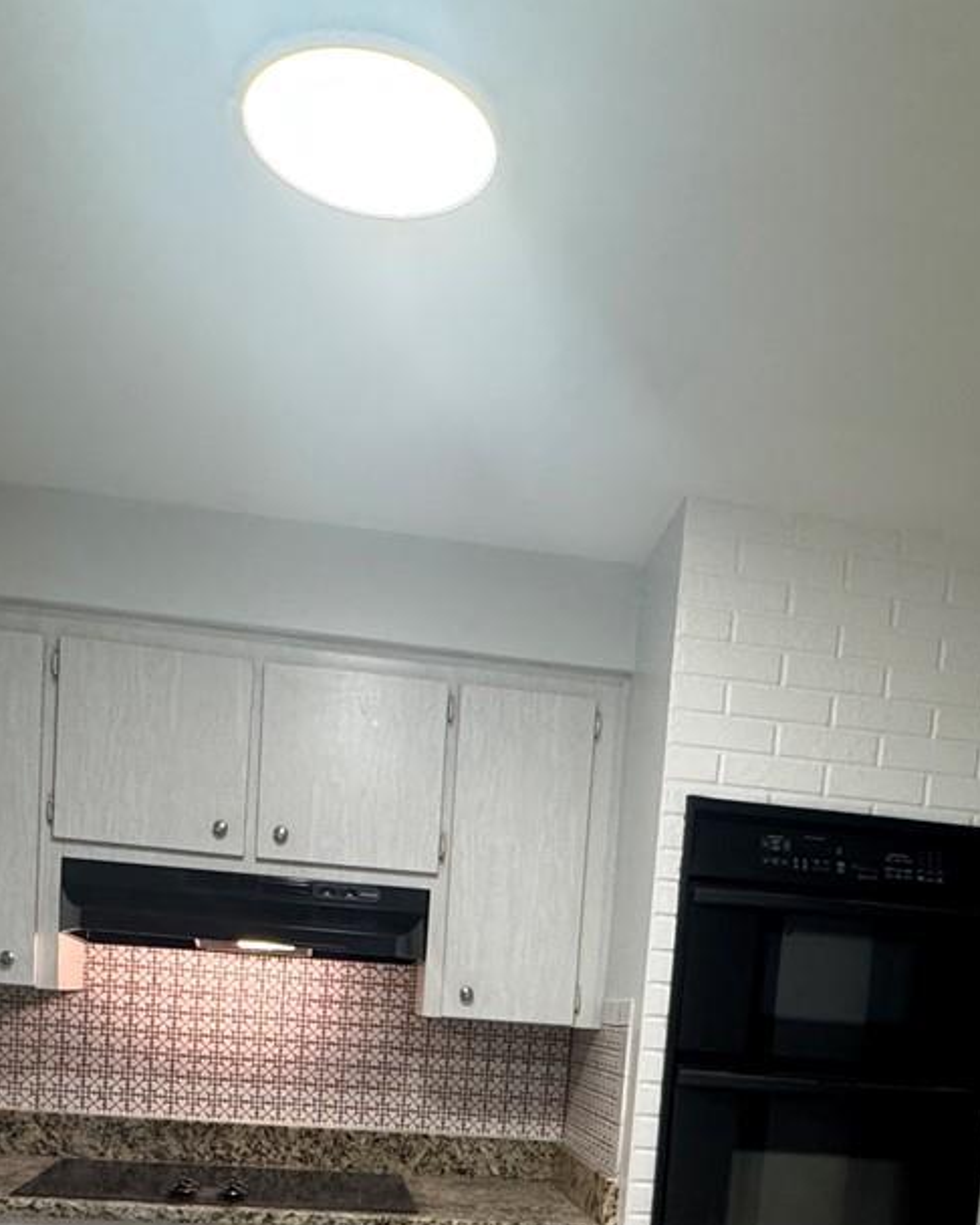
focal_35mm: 36
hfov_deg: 41.1
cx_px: 538
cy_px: 1175
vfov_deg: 44.2
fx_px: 1305
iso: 250
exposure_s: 1/120
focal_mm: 2.22
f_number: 2.2
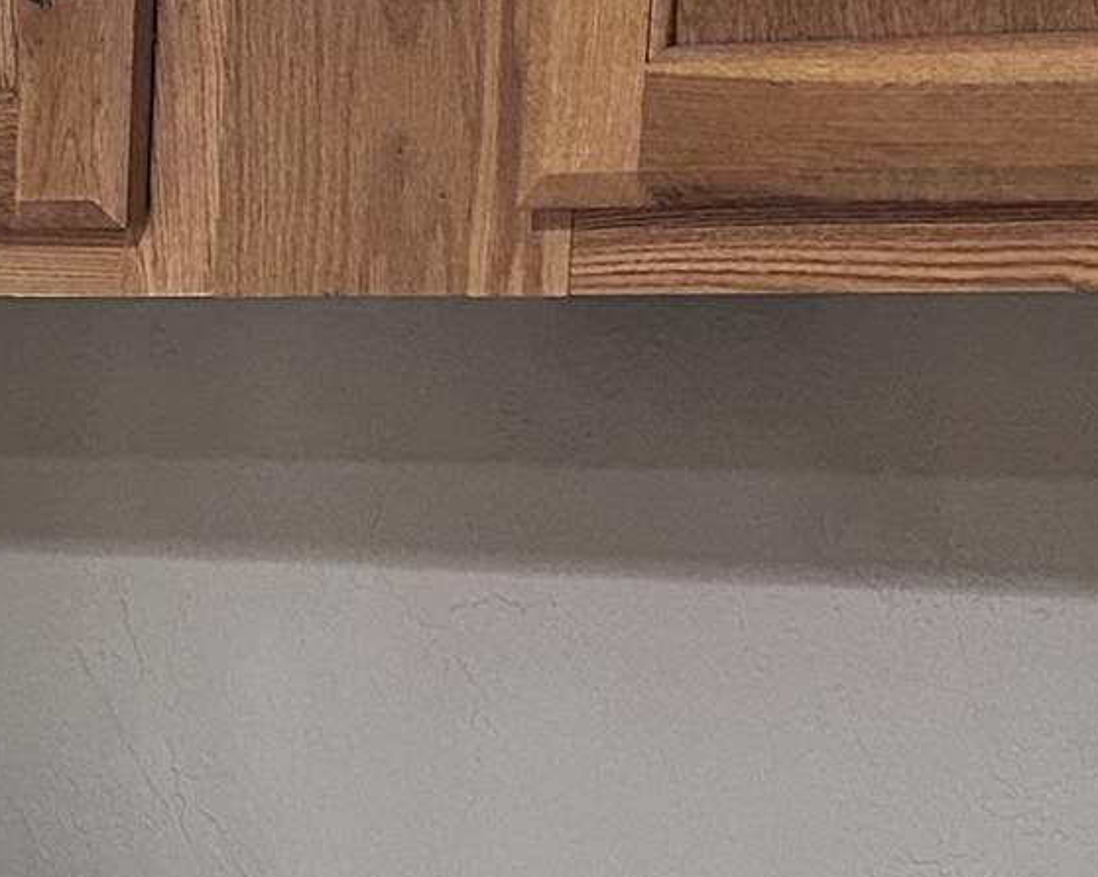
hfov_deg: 13.9
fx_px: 4191
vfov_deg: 11.7
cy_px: 1095
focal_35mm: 129
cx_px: -590
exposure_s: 1/60
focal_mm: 6.86
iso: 500
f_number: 1.78
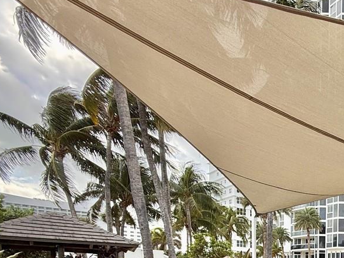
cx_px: 384
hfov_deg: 39.4
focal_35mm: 38
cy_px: 306
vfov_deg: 31.8
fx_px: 378
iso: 50
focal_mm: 2.22
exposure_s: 1/427
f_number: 2.2
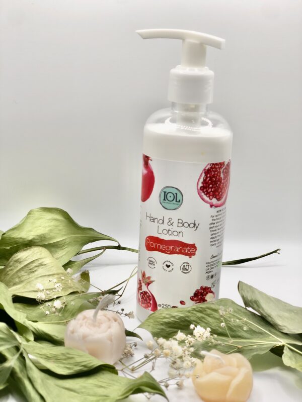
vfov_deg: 36.8
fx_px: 605
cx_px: 151
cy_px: 201
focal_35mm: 52
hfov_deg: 28.0
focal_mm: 6
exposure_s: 1/109
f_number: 2.4
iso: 16
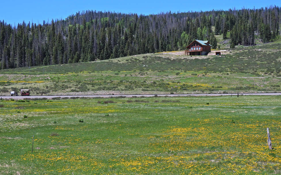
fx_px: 574
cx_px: 141
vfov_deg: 17.4
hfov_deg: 27.5
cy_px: 86
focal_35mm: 75
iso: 100
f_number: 3.5
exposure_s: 1/1250
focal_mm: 12.5
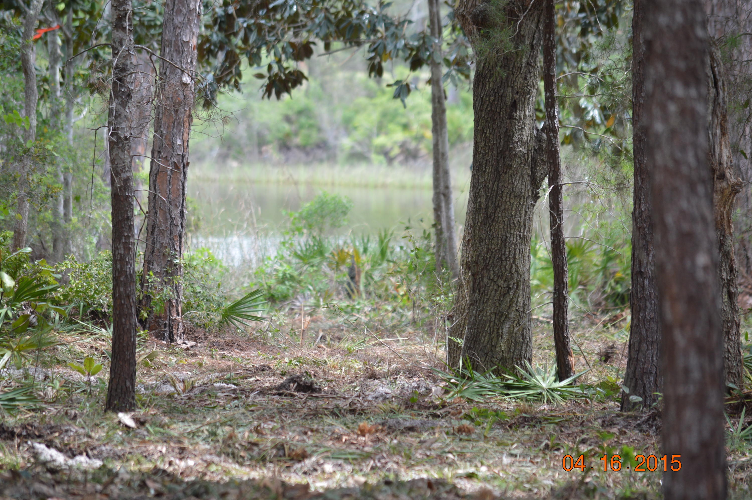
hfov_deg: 5.7
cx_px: 376
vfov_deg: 3.8
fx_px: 7512
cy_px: 250
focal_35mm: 360
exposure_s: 1/320
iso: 400
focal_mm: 240
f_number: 5.3
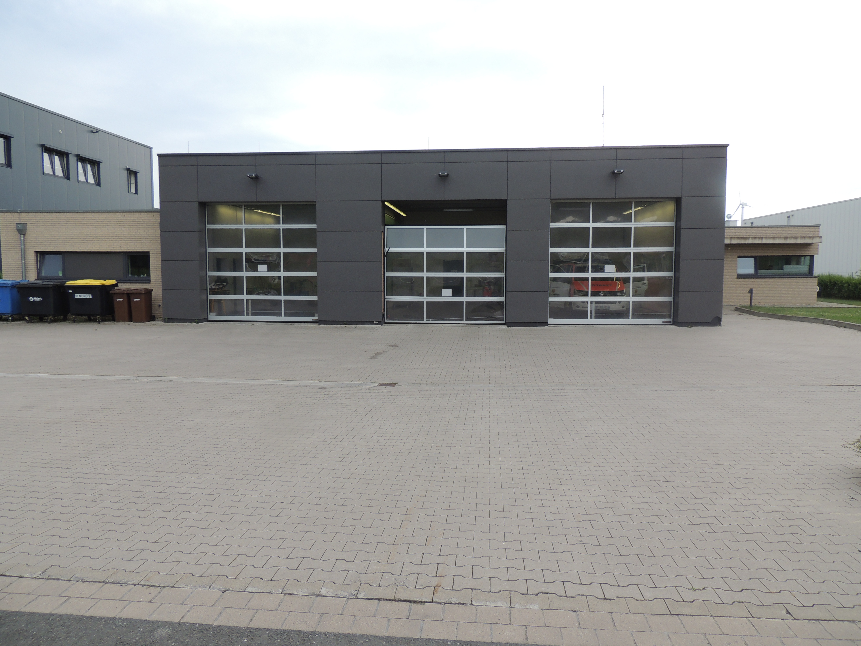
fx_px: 622
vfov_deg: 54.9
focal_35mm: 25
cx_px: 425
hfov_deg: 69.4
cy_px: 326
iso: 100
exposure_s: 1/320
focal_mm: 4.3
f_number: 3
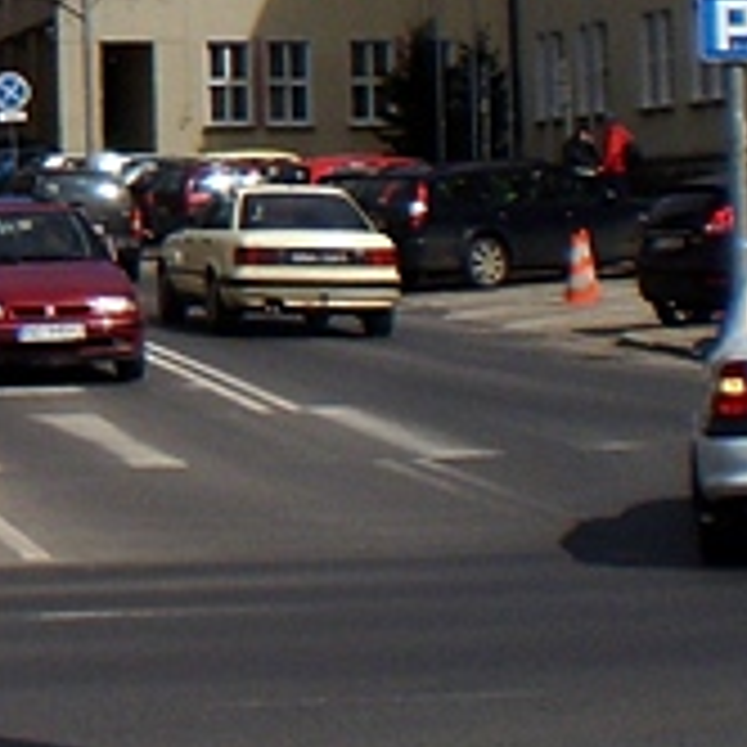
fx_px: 3735
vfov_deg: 11.2
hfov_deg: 10.5
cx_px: -734
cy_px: -158
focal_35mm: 153
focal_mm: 6.3
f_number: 4.6
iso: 64
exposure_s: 1/1600
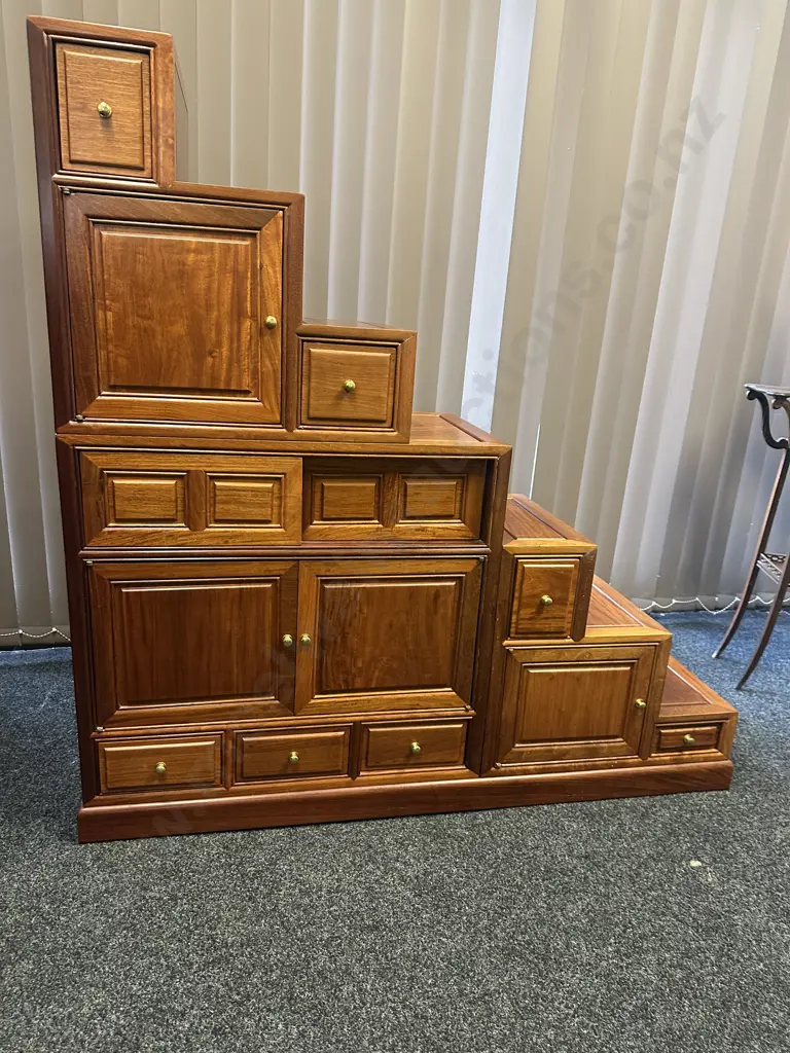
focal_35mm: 24
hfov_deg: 56.8
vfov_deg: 71.6
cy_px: 526
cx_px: 395
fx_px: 730
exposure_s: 1/50
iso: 400
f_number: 1.78
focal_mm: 6.86
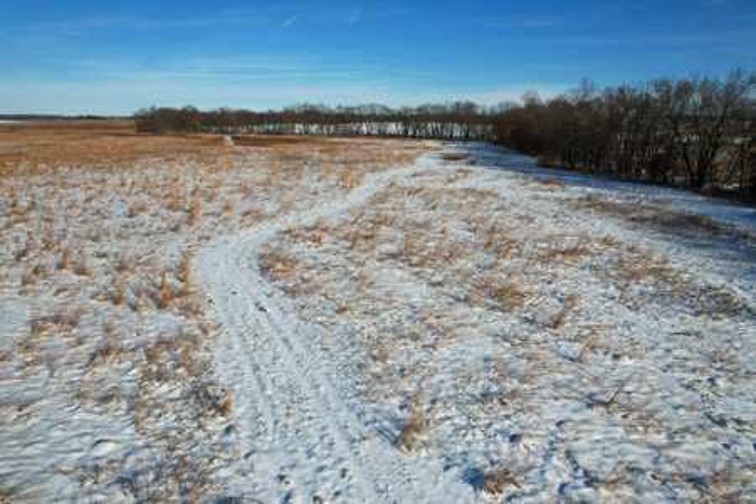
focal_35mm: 22
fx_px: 462
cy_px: 252
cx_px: 378
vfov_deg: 57.2
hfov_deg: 78.6
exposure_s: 1/4000
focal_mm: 8.38
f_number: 2.8
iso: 100
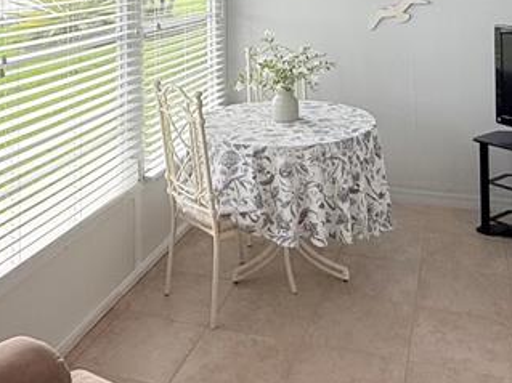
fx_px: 665
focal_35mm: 45
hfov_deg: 42.1
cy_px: -50
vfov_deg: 28.8
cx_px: 238
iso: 64
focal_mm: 2.22
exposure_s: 1/336
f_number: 2.2
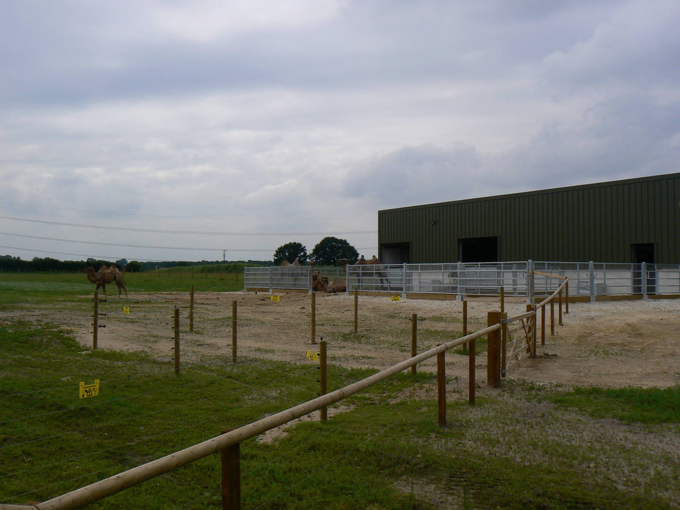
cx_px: 340
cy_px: 255
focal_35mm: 36
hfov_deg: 51.4
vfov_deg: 39.7
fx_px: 707
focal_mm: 6
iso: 80
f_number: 8
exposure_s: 1/400
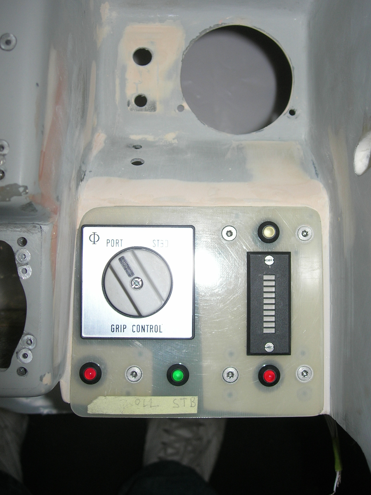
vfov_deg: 43.8
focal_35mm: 43
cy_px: 238
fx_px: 615
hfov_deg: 33.6
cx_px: 191
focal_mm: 7.8
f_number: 2.8
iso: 64
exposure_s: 1/60.1
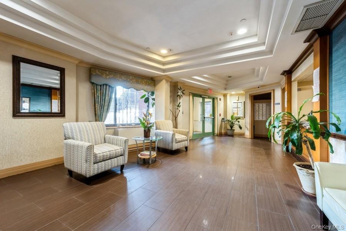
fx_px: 144
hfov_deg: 100.4
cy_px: 116
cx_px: 173
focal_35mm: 15
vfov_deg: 77.4
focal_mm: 15
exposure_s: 1/1.67
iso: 400
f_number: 11
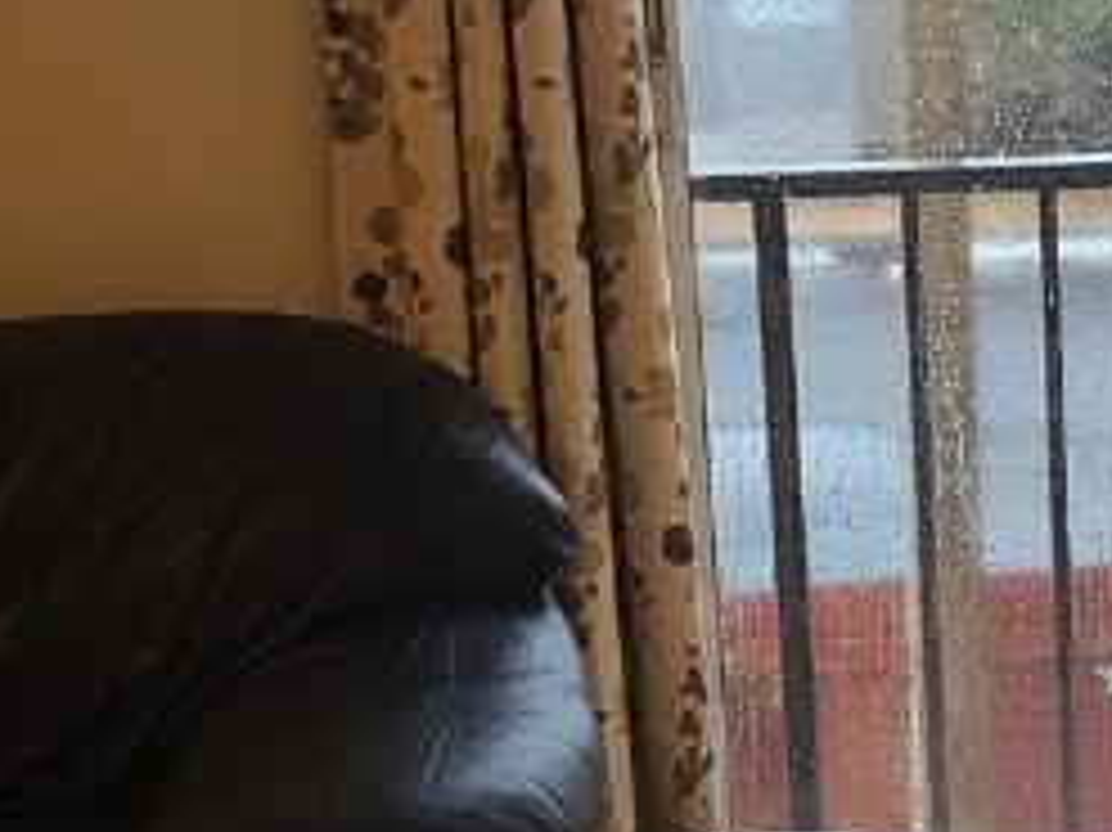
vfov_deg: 13.7
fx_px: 3468
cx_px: 1571
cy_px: 603
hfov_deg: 16.8
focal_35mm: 108
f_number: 1.8
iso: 64
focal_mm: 5.4
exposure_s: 1/60
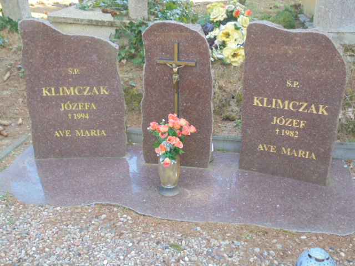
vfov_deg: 37.7
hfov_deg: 49.0
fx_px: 390
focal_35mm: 38
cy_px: 133
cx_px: 178
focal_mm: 6.9
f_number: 4.2
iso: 100
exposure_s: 1/30
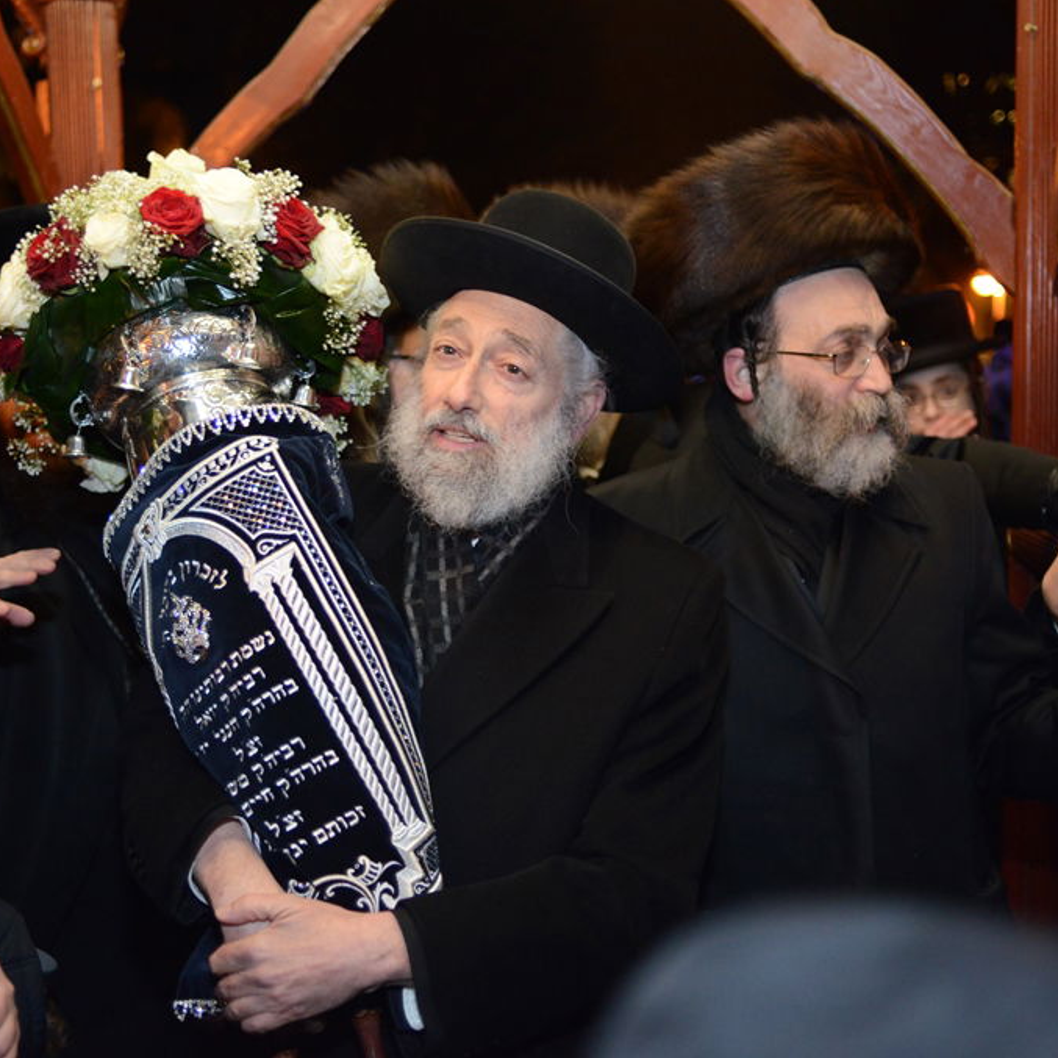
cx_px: 414
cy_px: 531
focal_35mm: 45
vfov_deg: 37.6
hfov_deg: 37.4
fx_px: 1556
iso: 3200
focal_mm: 35
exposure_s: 1/200
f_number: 2
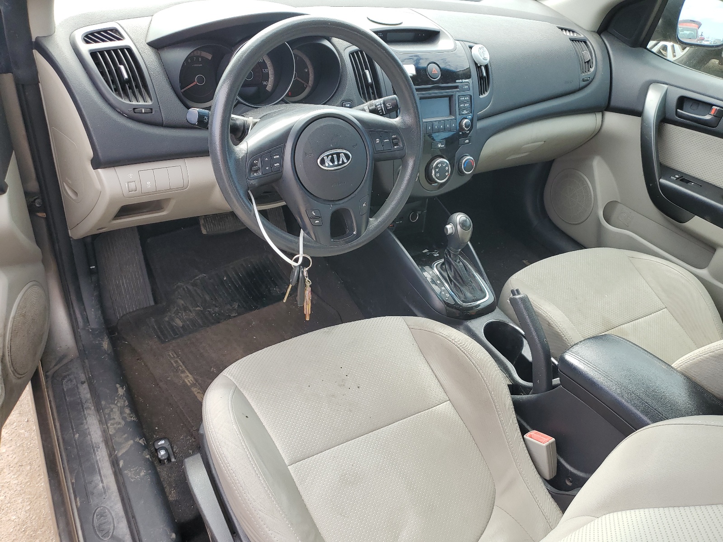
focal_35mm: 26
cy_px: 271
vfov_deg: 53.1
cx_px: 362
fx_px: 543
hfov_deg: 67.3
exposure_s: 1/345
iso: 50
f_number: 1.5
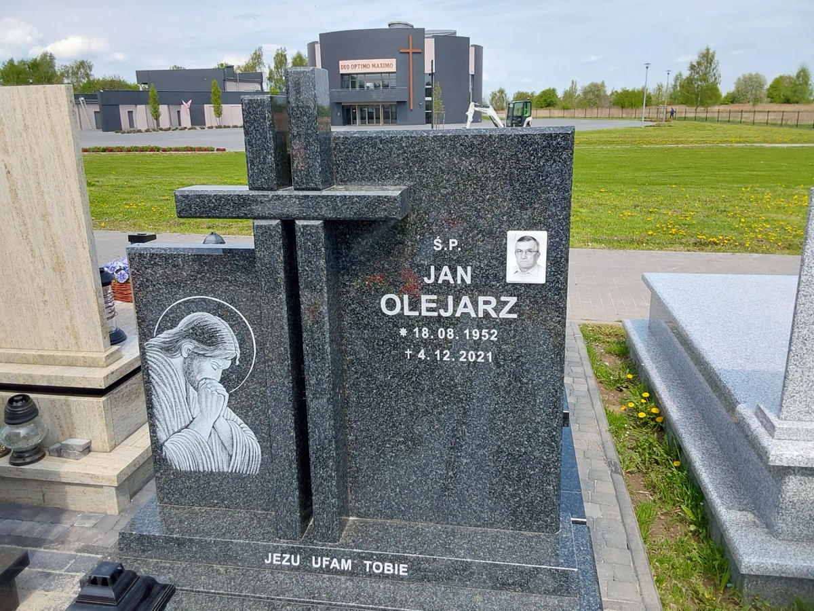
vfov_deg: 49.7
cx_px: 407
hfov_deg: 63.4
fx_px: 658
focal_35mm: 28
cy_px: 306
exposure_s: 1/1088
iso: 50
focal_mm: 2.91
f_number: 1.9
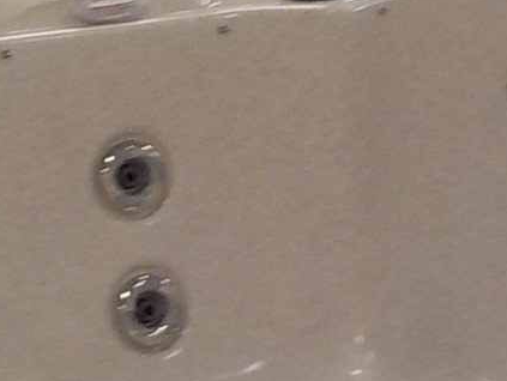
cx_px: 276
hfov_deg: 12.3
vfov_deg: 9.2
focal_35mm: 161
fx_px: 2360
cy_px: 93
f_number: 3.3
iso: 140
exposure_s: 1/30
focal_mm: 4.1
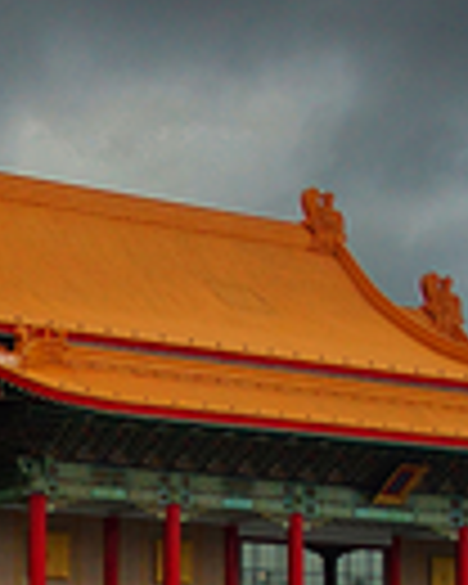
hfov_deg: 14.6
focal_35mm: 104
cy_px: 639
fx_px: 1801
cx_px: 18
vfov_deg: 17.8
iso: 400
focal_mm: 16
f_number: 5.6
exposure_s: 1/200
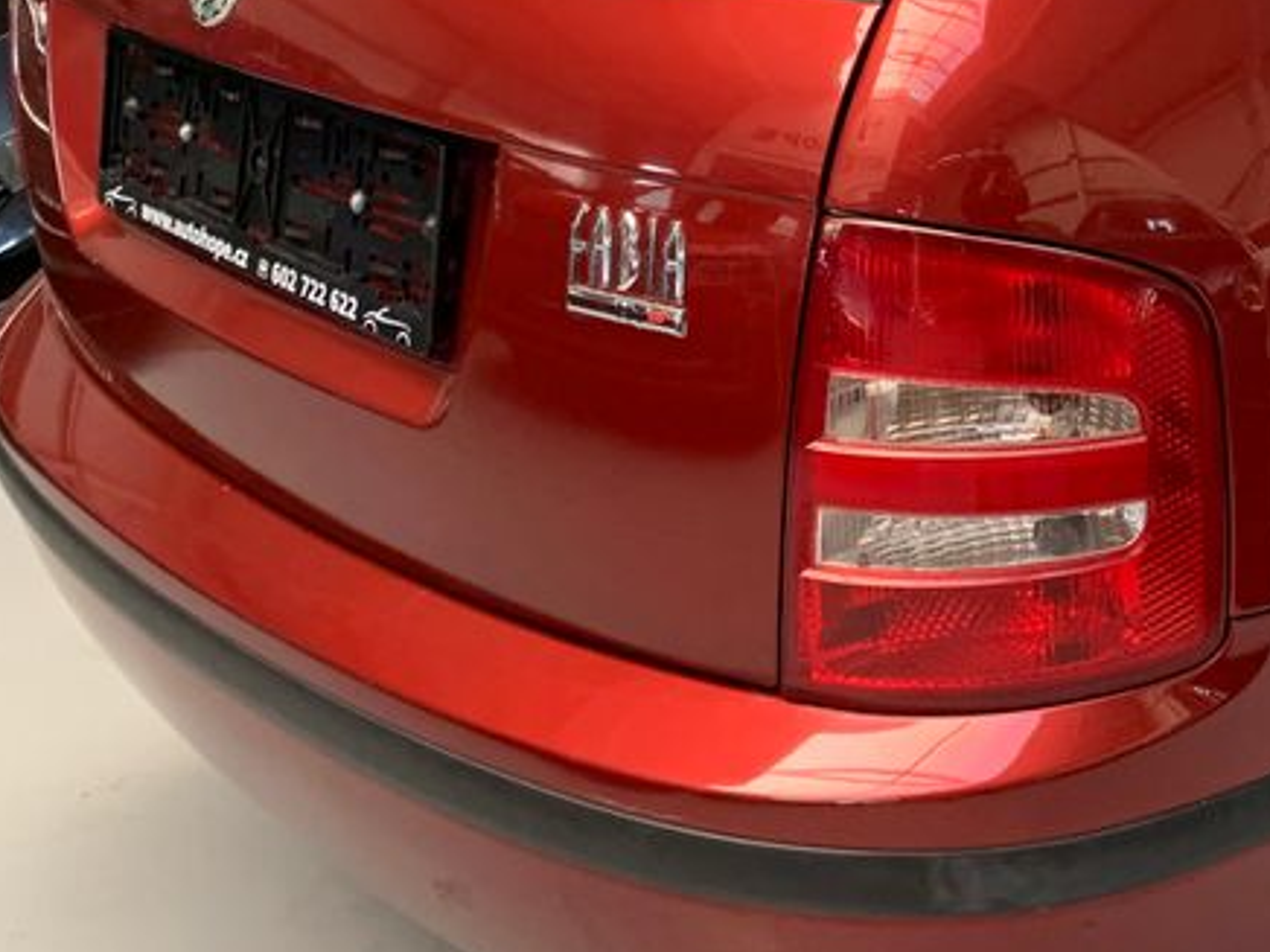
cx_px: 1287
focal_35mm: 61
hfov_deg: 29.5
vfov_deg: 23.8
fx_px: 2238
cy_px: 242
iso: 250
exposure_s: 1/60
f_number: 1.8
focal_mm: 4.25
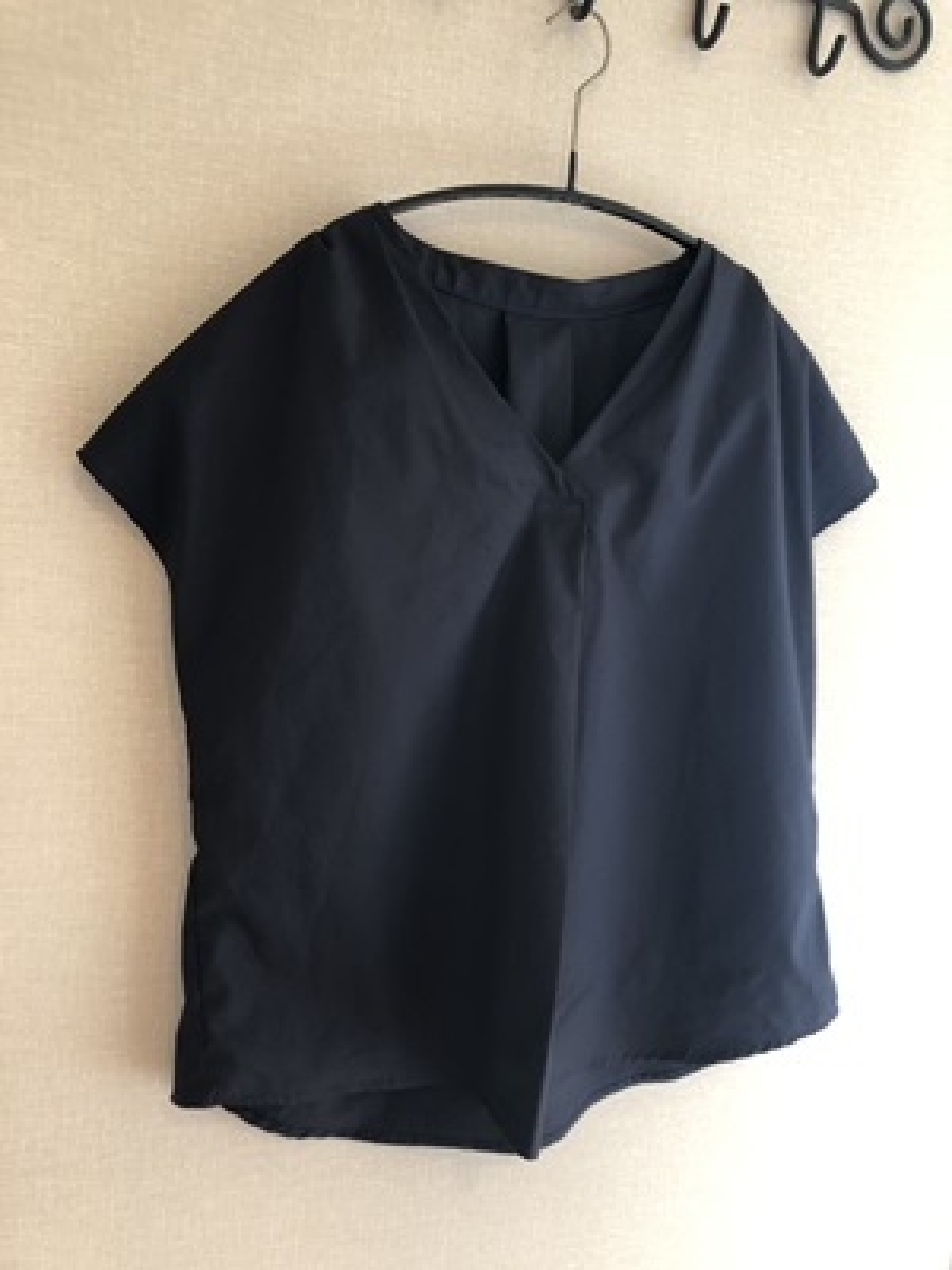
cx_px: 476
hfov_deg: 49.7
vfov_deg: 63.4
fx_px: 1027
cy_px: 635
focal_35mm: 28
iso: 50
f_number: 1.8
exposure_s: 1/15
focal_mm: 3.99
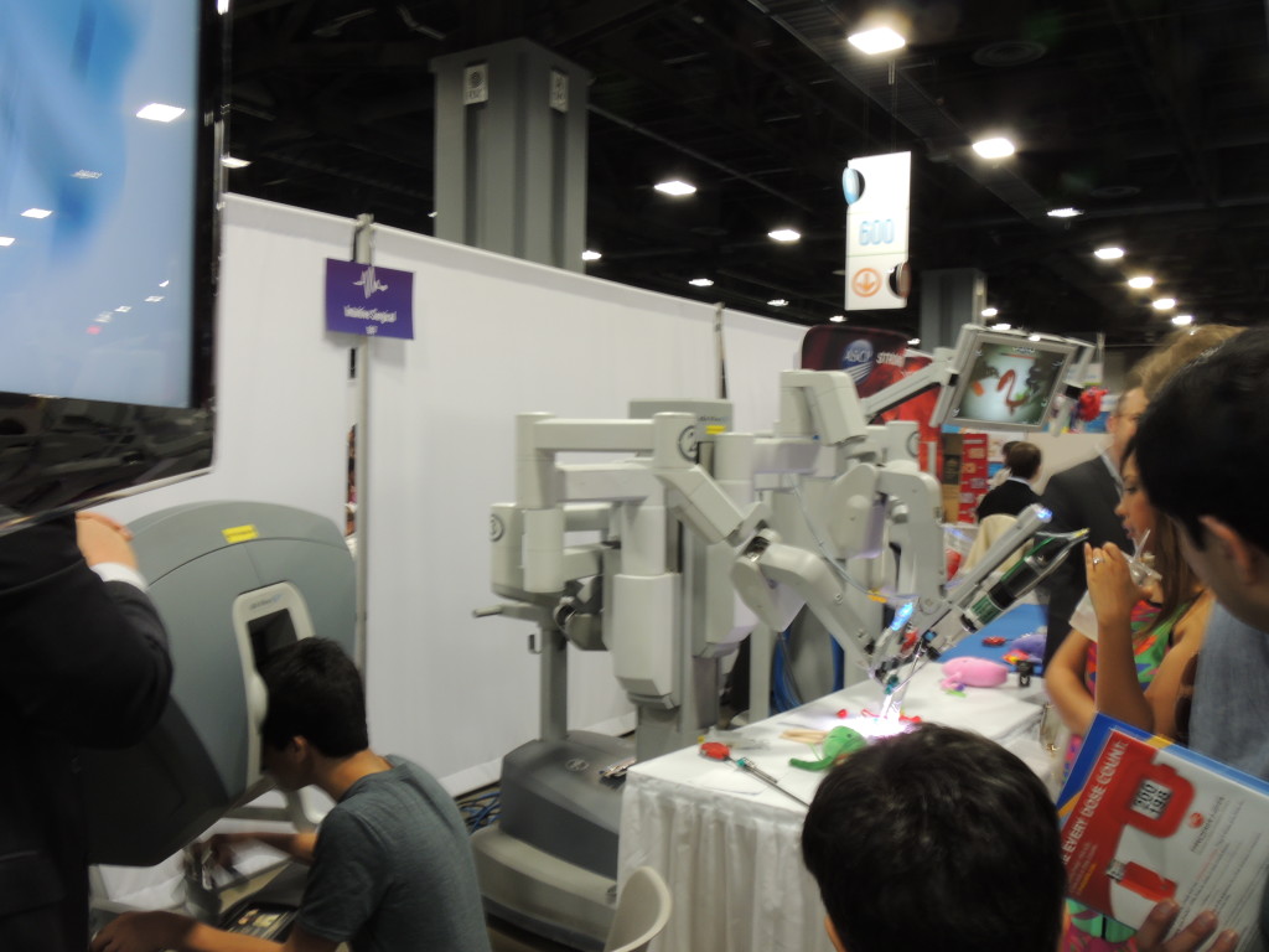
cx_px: 634
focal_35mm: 30
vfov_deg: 46.8
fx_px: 1100
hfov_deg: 60.0
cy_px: 476
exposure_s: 1/1.6
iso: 100
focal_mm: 5.3
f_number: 6.9
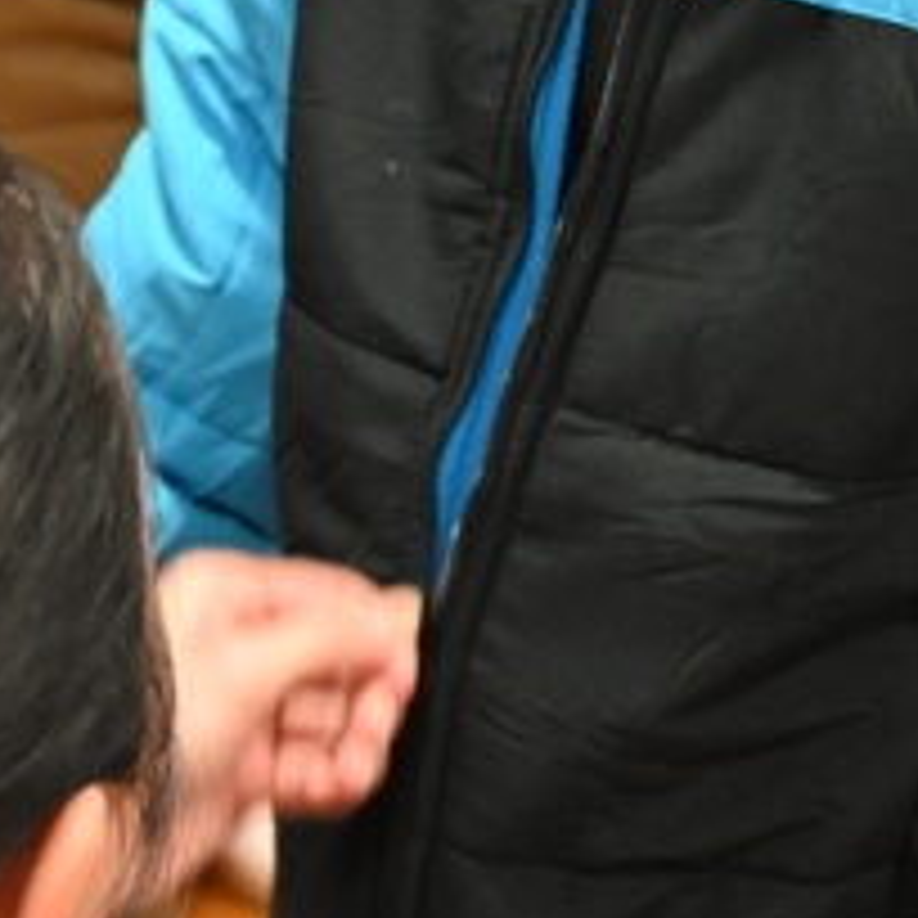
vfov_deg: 13.1
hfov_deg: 13.2
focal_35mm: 132
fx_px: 3960
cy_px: 137
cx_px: 414
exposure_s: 1/80
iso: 3200
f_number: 4
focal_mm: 31
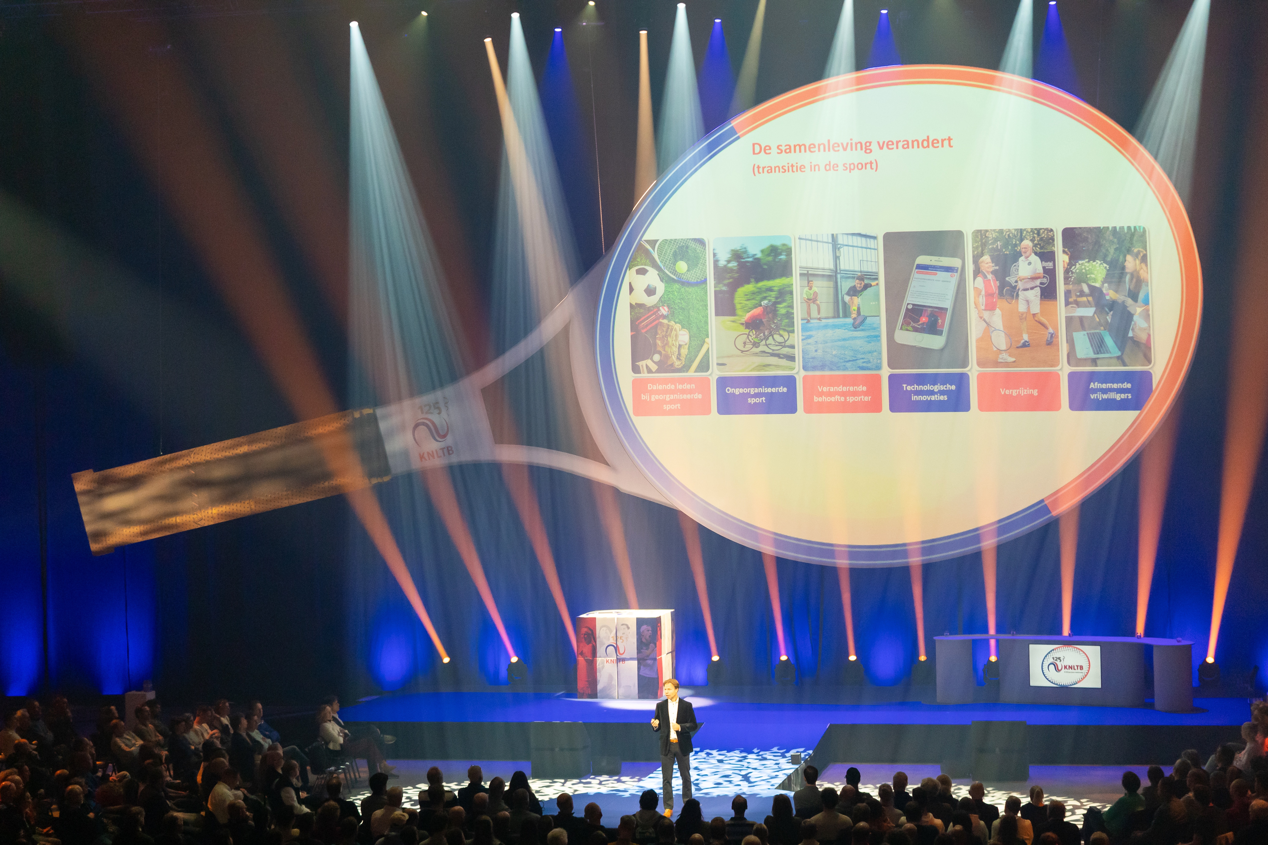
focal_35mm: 70
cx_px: 634
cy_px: 422
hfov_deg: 28.8
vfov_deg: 19.5
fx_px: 2465
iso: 5000
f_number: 2.8
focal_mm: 70
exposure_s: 1/400
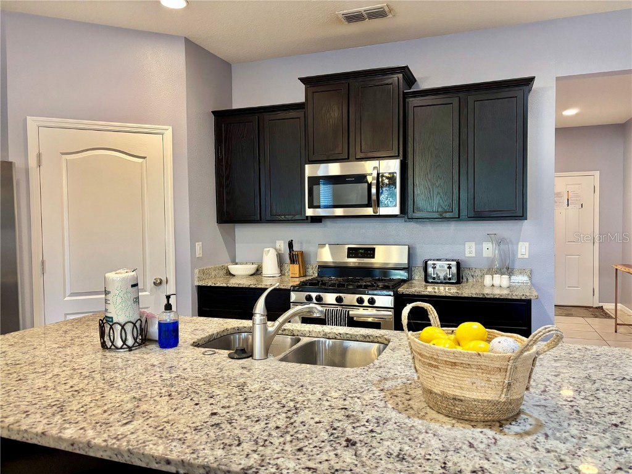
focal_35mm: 26
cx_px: 316
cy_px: 237
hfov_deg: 67.3
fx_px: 475
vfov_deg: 53.1
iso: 320
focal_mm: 5.96
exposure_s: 1/60
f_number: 1.6
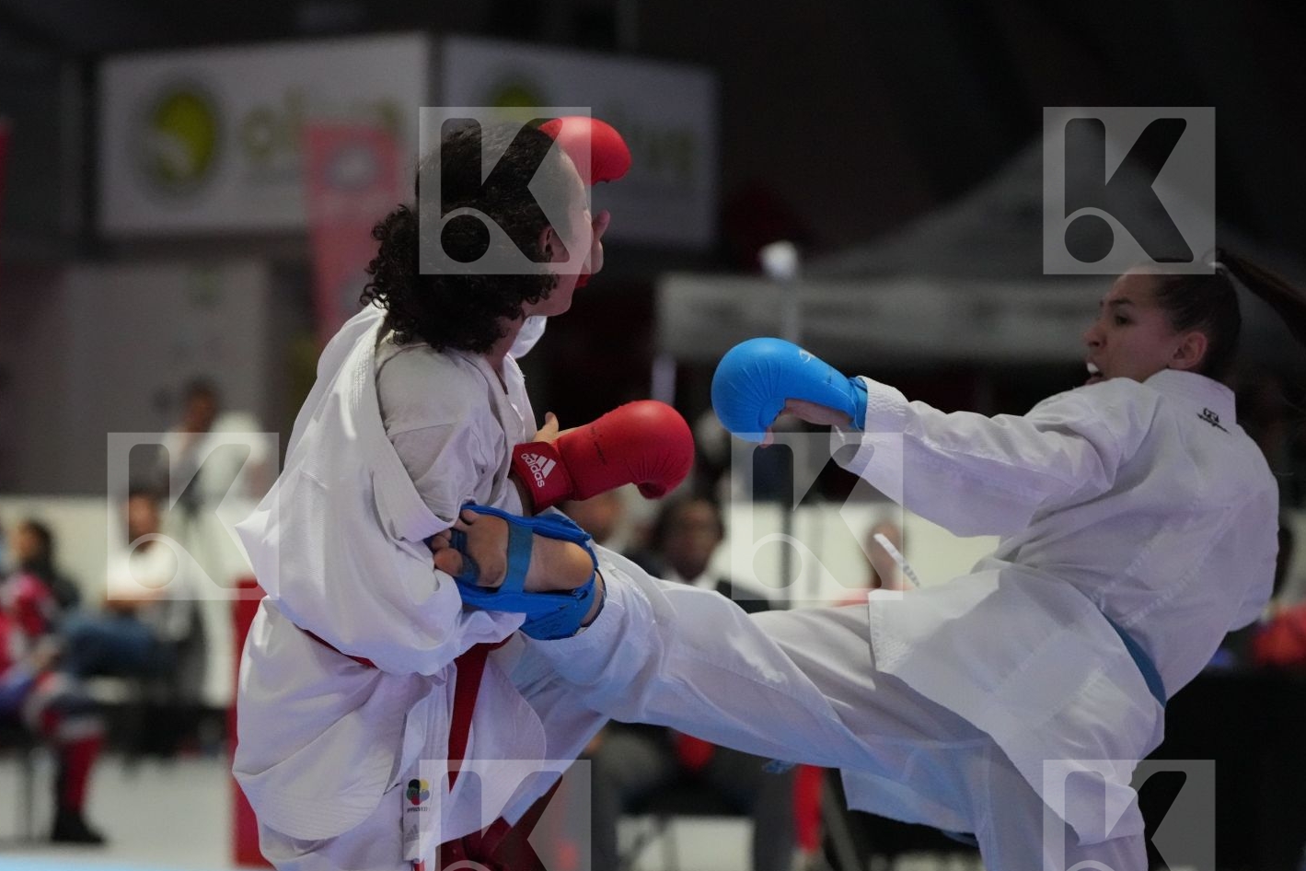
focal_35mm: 137
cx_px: 505
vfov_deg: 10.0
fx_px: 4970
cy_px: 517
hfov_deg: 15.0
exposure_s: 1/1000
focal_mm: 108
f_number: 2.8
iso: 12800
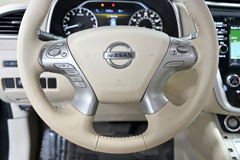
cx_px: 120
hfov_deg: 49.5
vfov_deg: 34.2
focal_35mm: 39
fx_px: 260
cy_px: 80
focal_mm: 39
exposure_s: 1/100
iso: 2000
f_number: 5.6
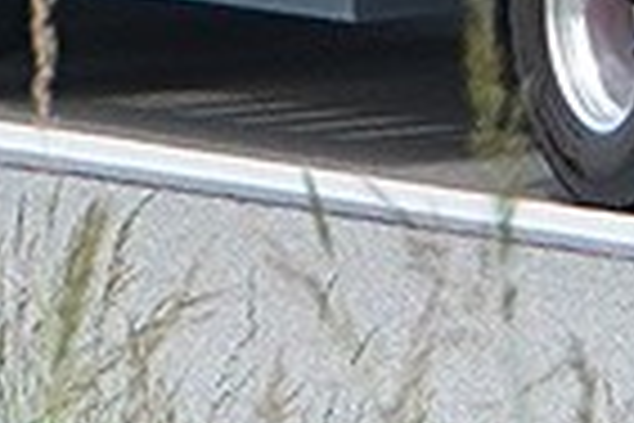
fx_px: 9780
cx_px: 886
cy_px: -623
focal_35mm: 555
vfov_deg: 2.5
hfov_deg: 3.7
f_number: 5.6
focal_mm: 65.3
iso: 640
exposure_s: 1/1250
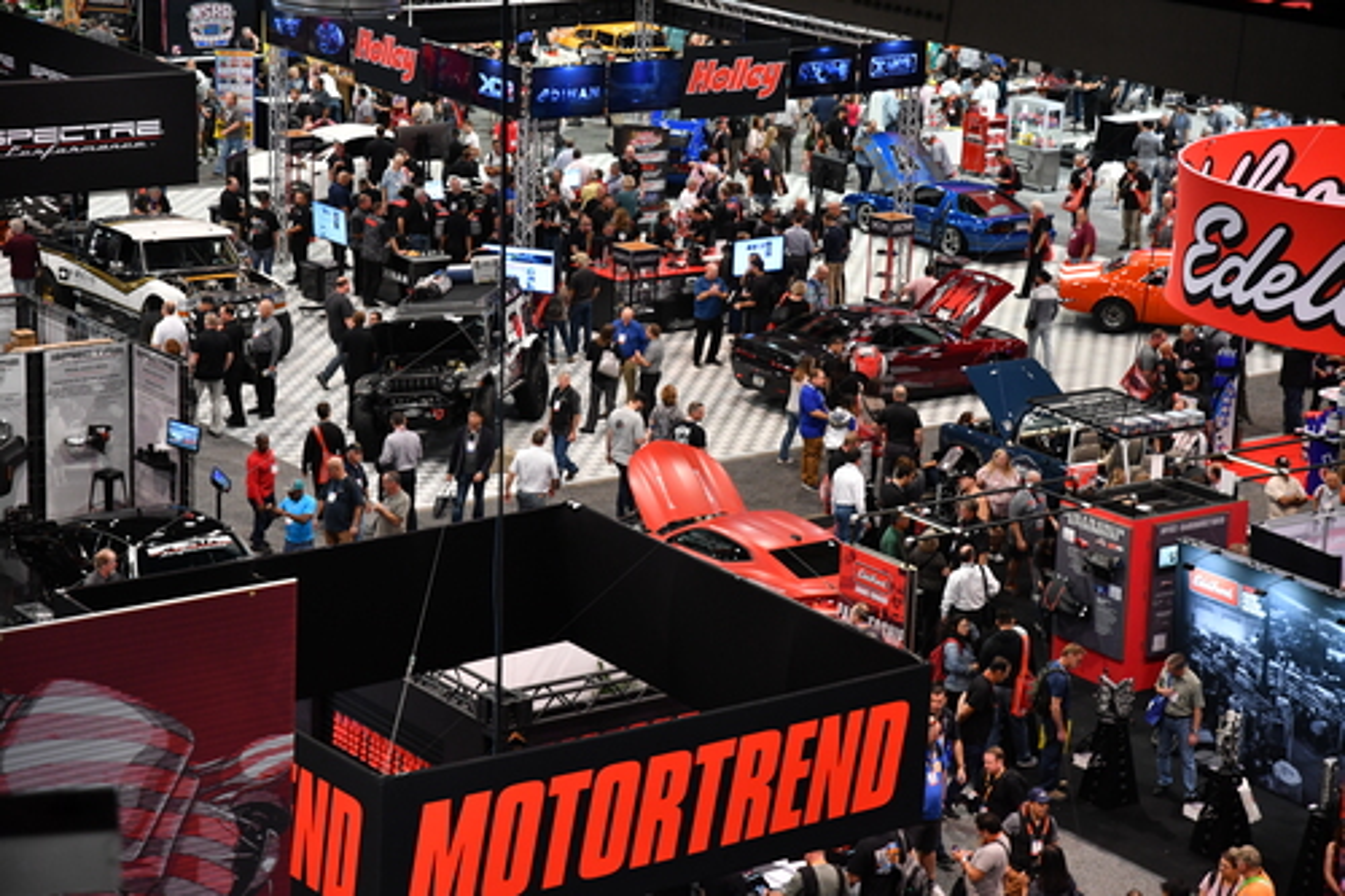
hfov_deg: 23.4
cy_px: 448
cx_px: 672
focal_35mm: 87
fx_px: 3249
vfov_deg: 15.7
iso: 1600
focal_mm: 58
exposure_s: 1/100
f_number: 3.8
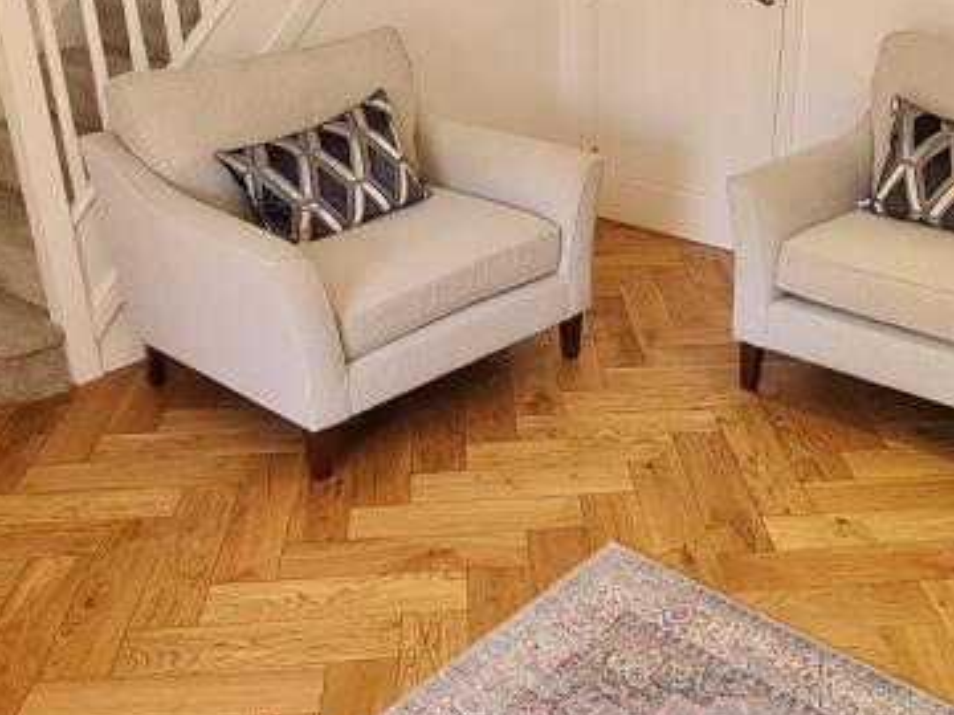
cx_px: 578
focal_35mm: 37
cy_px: 368
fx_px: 1020
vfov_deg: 38.7
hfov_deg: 49.8
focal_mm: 2.2
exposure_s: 1/50
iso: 200
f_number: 2.2
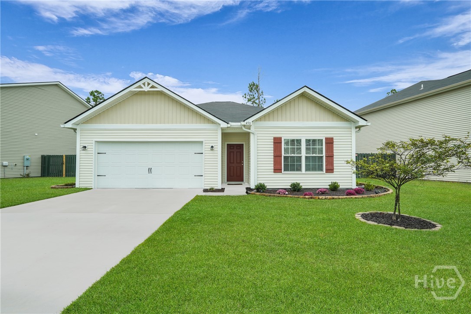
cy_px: 157
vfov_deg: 72.1
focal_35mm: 16
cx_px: 236
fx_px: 216
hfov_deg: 95.0
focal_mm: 16.5
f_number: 9
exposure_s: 1/200
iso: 320
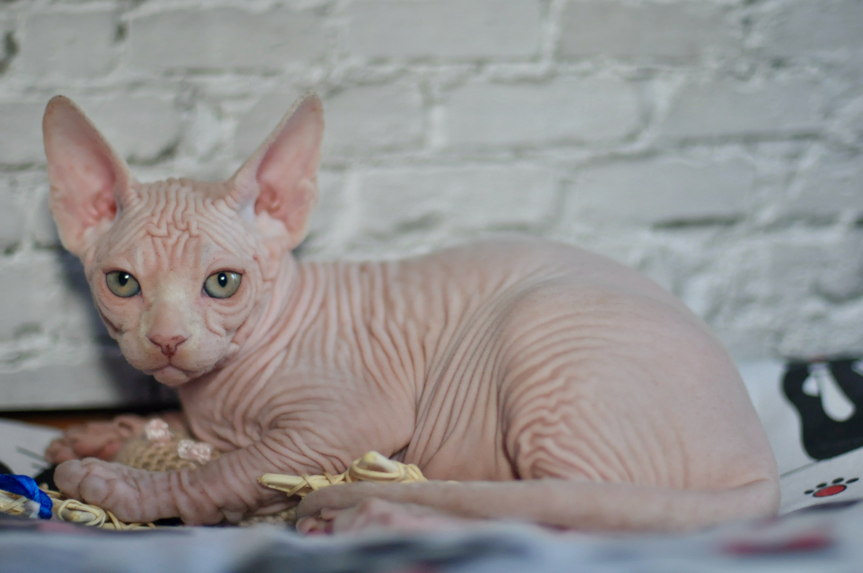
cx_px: 432
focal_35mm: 75
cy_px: 286
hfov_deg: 27.0
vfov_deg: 18.1
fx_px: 1796
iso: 800
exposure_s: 1/1000
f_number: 1.4
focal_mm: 50
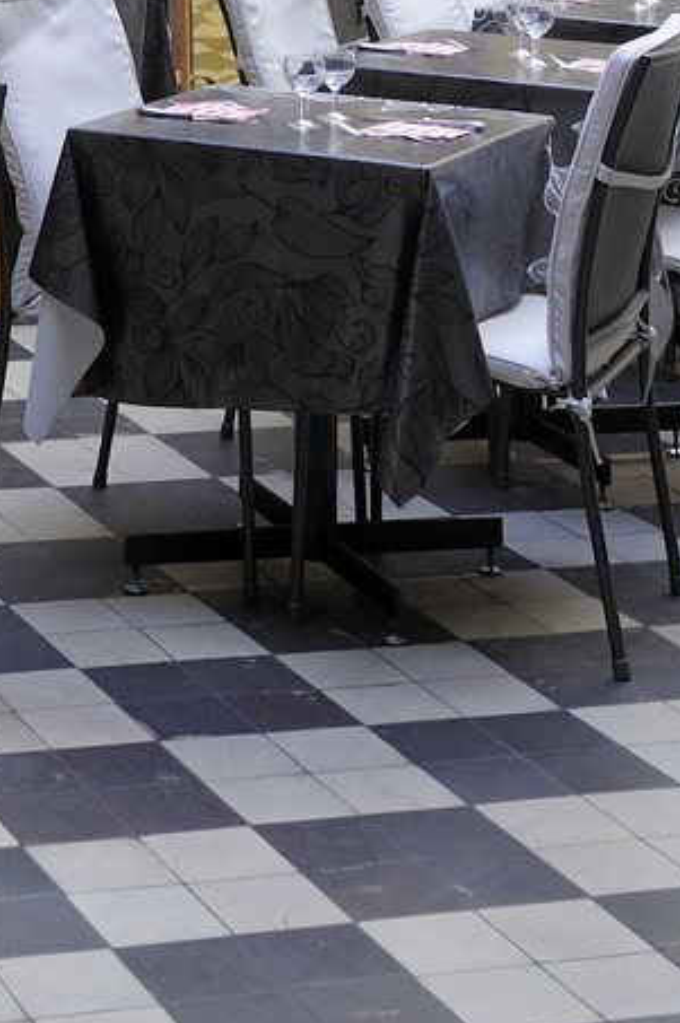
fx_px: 3209
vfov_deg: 16.5
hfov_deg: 11.5
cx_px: -404
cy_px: -524
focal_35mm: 113
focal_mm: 32
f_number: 7.1
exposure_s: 1/80
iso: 800
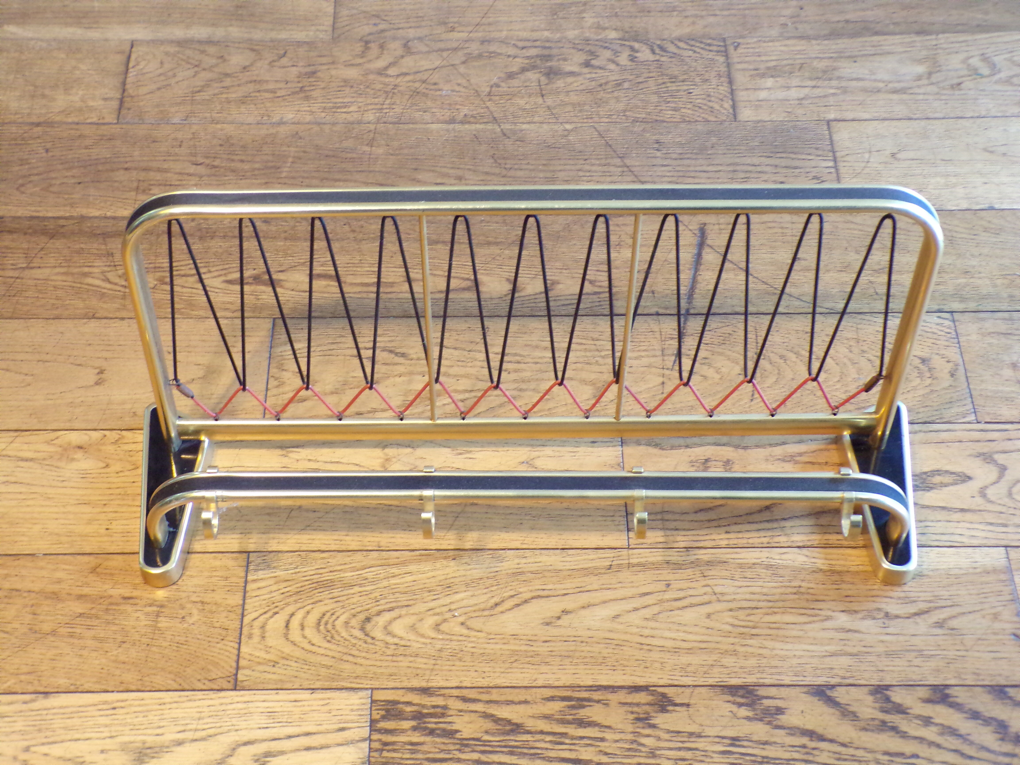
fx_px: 1444
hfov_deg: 38.9
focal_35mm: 49
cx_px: 510
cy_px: 382
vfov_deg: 29.7
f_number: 3.5
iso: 400
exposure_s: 1/12
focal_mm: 8.7
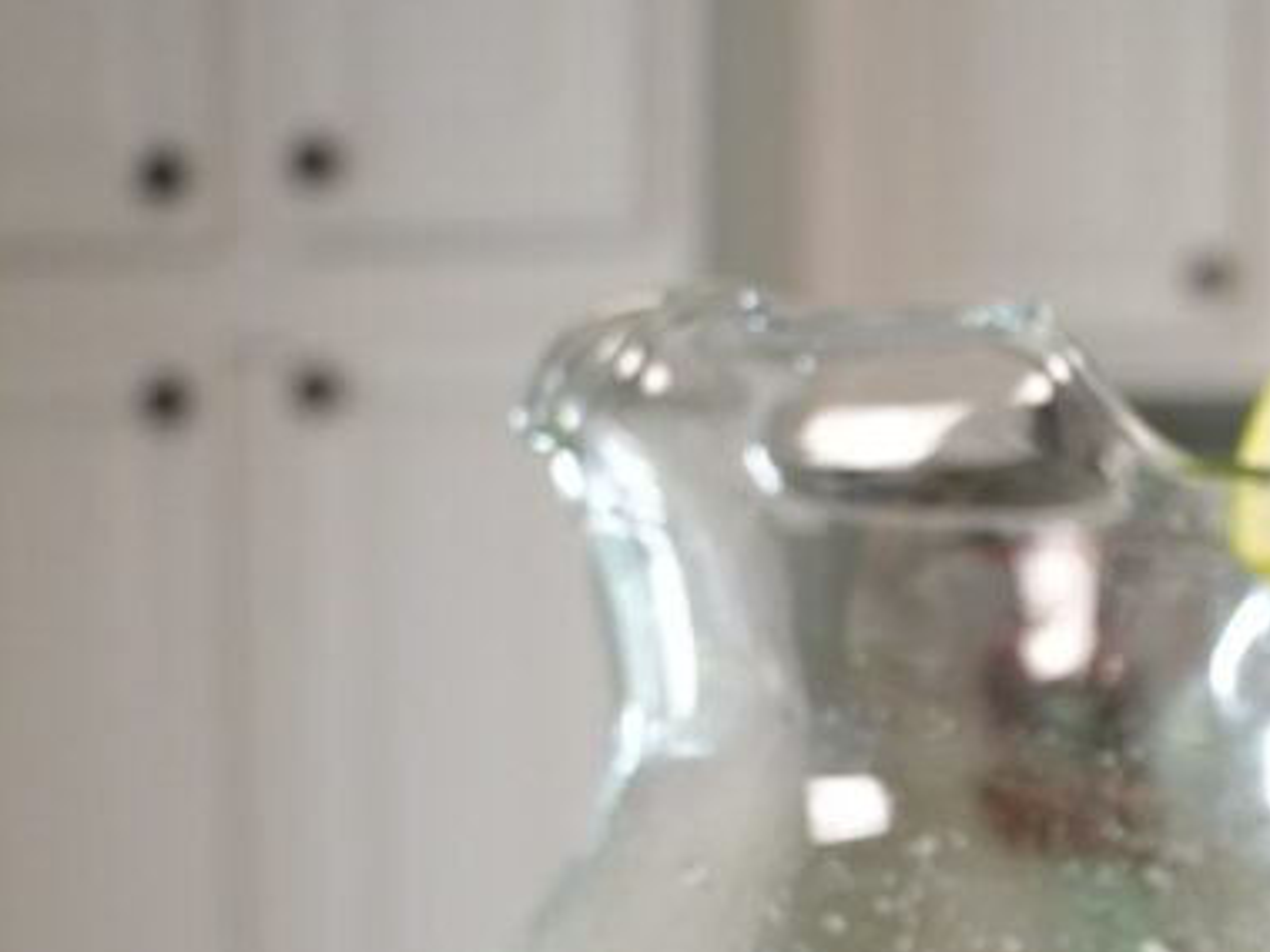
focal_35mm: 79
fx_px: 2889
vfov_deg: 17.8
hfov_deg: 22.4
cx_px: 1605
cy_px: 1130
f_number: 2.8
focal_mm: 20.2
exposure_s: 1/250
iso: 2000
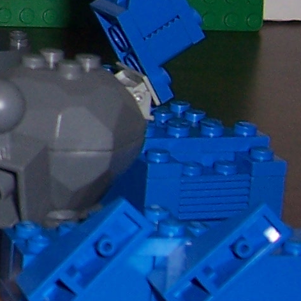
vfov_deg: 10.5
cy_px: -101
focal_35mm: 163
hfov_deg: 9.8
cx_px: -353
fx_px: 1604
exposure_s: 1/60
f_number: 2.7
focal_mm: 5.6
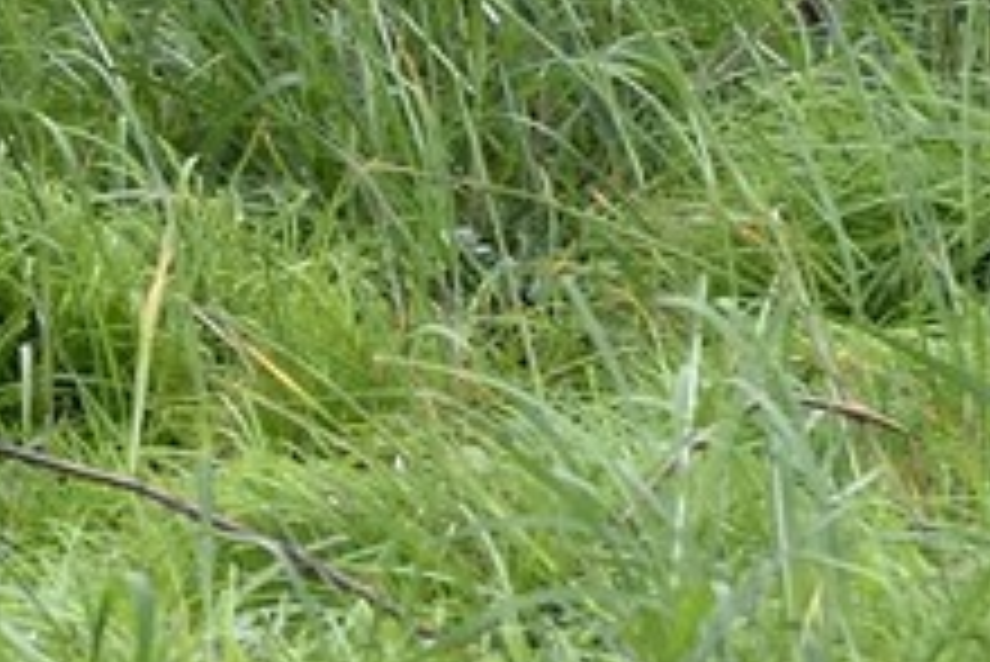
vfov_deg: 0.9
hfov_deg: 1.4
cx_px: -1454
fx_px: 39955
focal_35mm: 1452
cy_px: -1392
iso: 800
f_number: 8
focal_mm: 200
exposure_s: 1/400
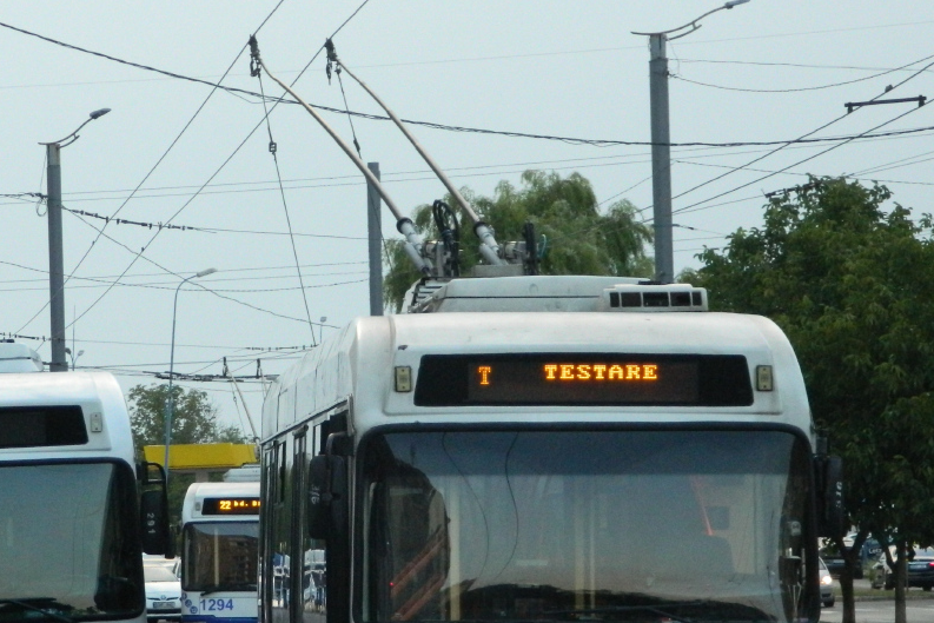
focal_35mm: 220
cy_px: 456
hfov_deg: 9.3
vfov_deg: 6.2
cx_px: 306
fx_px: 5708
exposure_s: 1/160
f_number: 4.7
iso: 400
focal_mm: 23.2
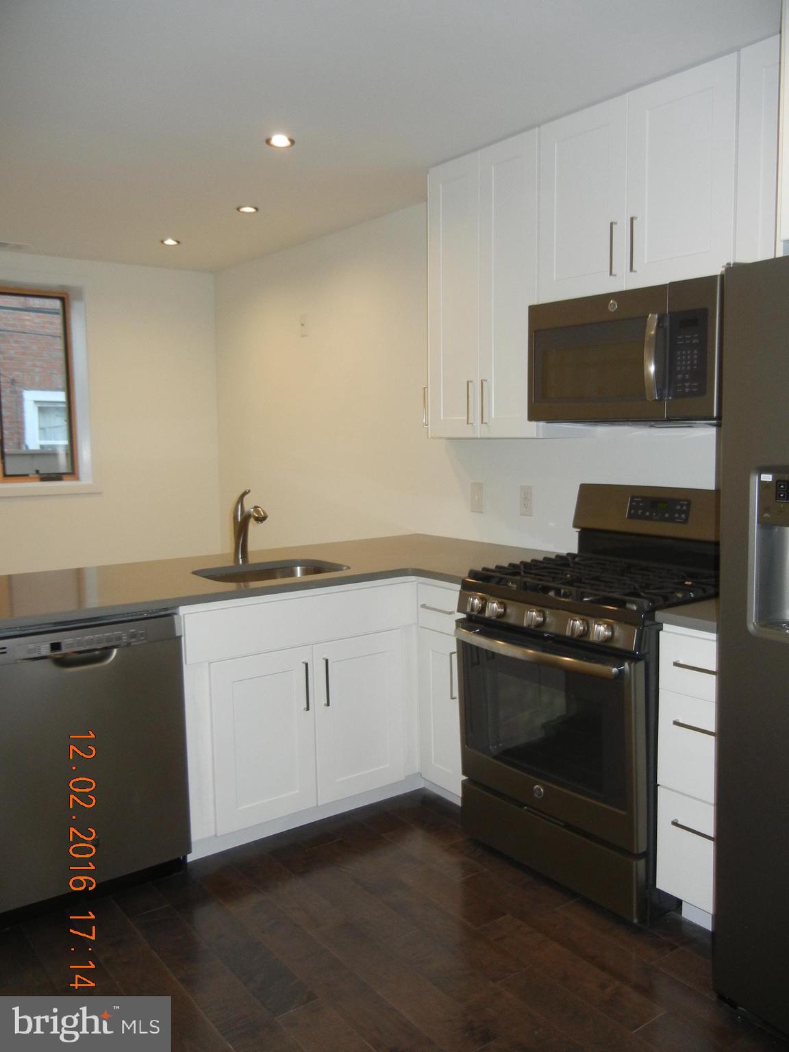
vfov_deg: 60.0
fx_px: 912
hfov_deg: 46.8
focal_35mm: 30
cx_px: 394
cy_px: 526
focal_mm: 5.4
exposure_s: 1/30
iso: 202
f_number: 3.5
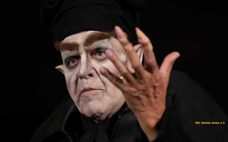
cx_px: 119
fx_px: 2051
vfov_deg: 4.0
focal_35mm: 330
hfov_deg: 6.4
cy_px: 69
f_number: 4
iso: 1000
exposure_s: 1/400
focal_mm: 300
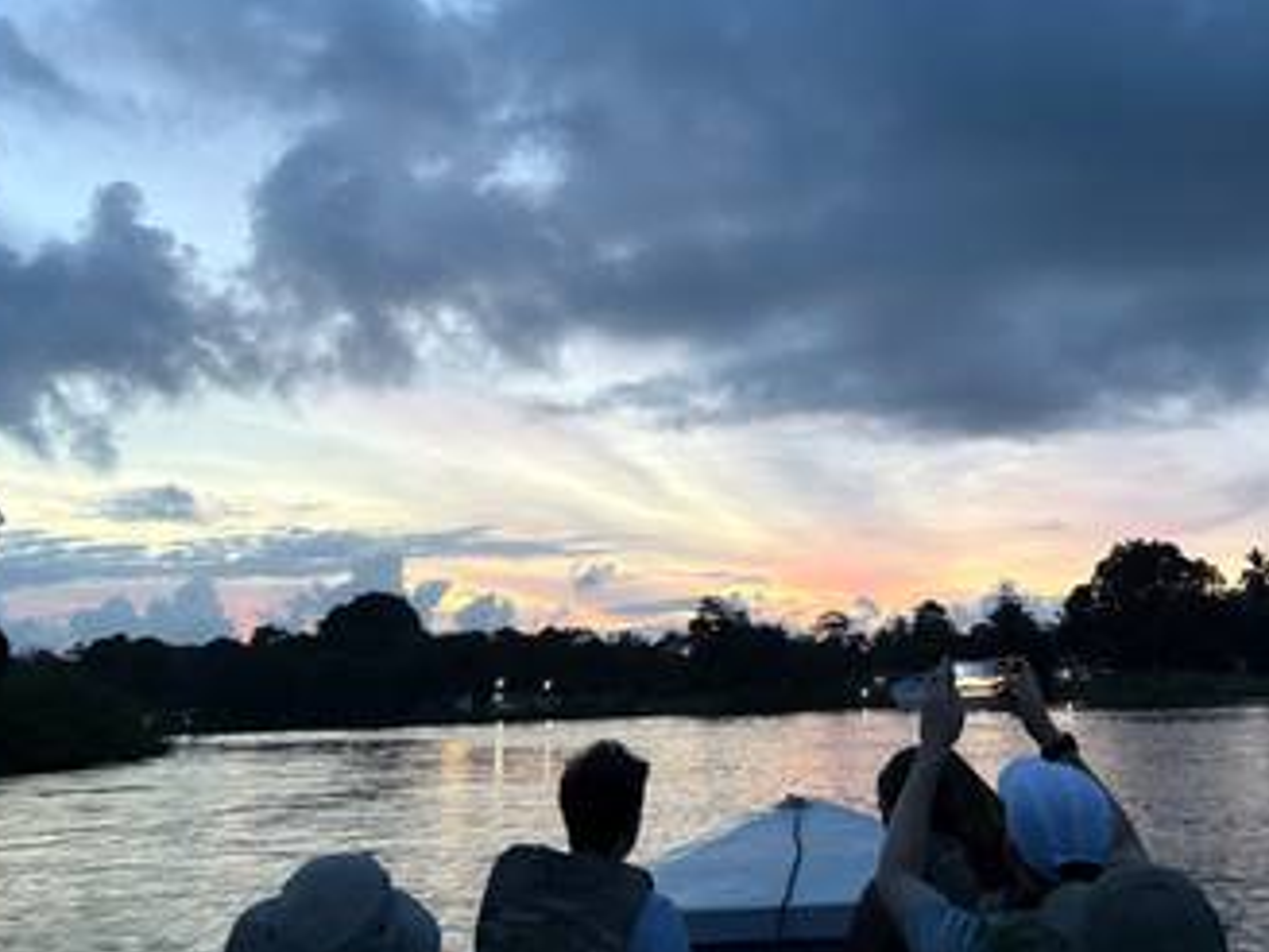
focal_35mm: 38
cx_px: 751
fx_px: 1393
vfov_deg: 37.3
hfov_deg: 48.7
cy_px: 321
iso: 500
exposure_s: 1/51
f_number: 1.6
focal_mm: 5.96
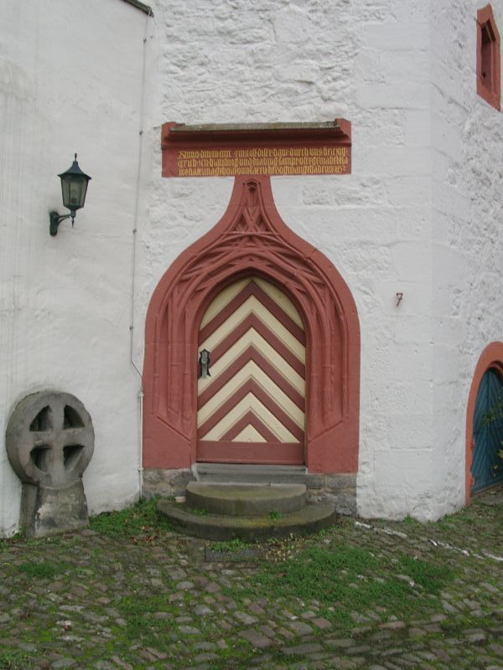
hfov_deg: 38.7
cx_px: 252
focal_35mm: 37
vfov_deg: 50.1
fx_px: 717
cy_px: 335
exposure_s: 1/8
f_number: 5.6
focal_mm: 7.69
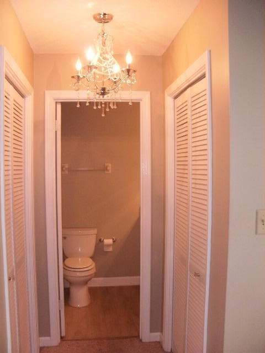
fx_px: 367
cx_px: 132
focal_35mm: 36
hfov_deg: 39.7
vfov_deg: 51.4
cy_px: 176
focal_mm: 6.3
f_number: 3.5
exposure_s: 1/30
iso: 125
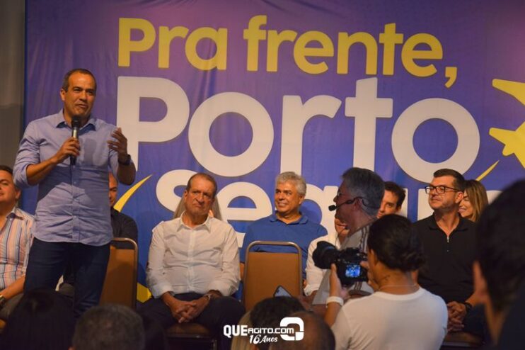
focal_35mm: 112
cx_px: 262
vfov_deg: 12.2
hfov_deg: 18.2
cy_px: 175
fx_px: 1640
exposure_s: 1/60
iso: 900
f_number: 5.3
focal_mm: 75
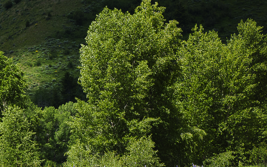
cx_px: 61
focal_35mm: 284
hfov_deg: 7.4
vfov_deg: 4.6
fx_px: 2067
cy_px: 168
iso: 100
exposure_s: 1/1000
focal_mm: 72
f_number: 4.5
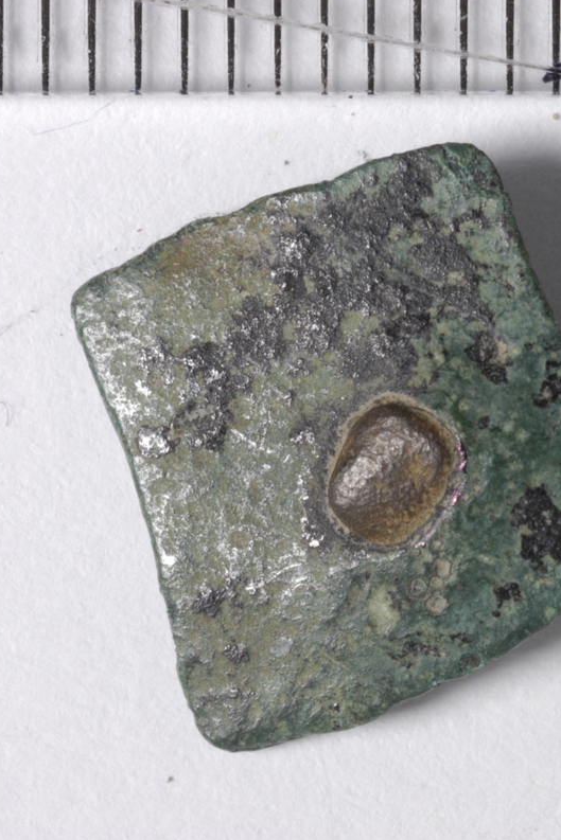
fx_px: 2915
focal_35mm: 125
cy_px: 419
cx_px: 385
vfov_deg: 16.4
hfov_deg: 11.0
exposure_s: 1/100
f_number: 25
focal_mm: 55
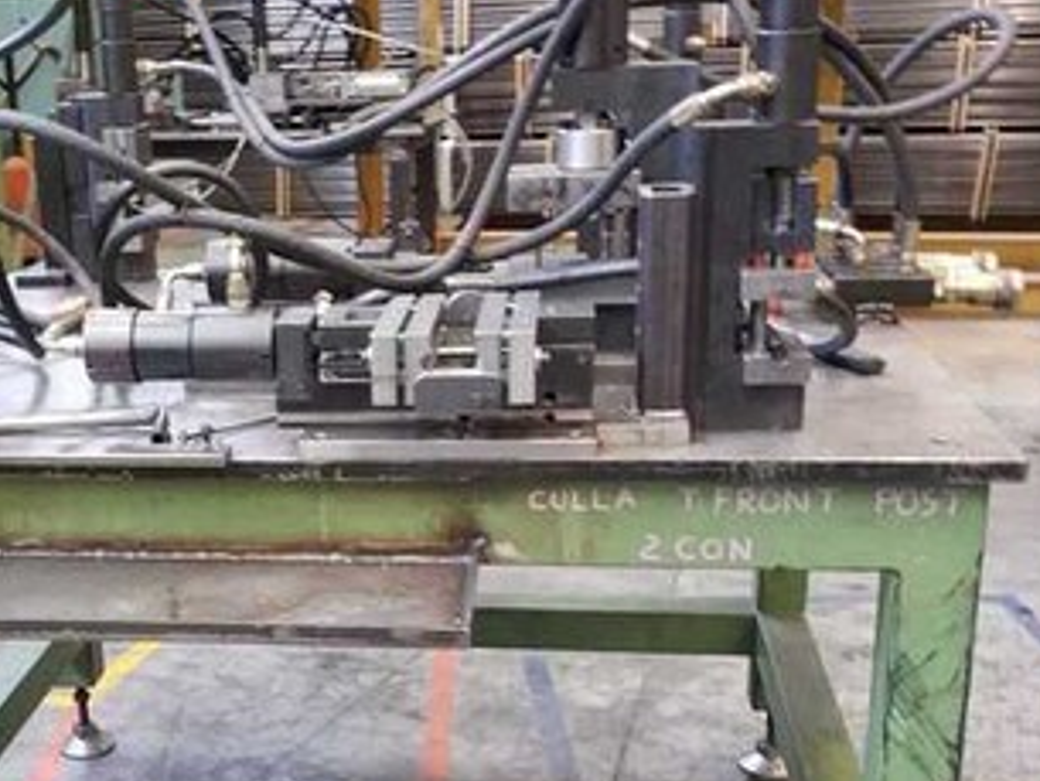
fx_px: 1894
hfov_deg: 30.2
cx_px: 256
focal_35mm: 63
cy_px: 559
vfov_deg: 23.1
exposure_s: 1/17
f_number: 2
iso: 503
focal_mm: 4.5
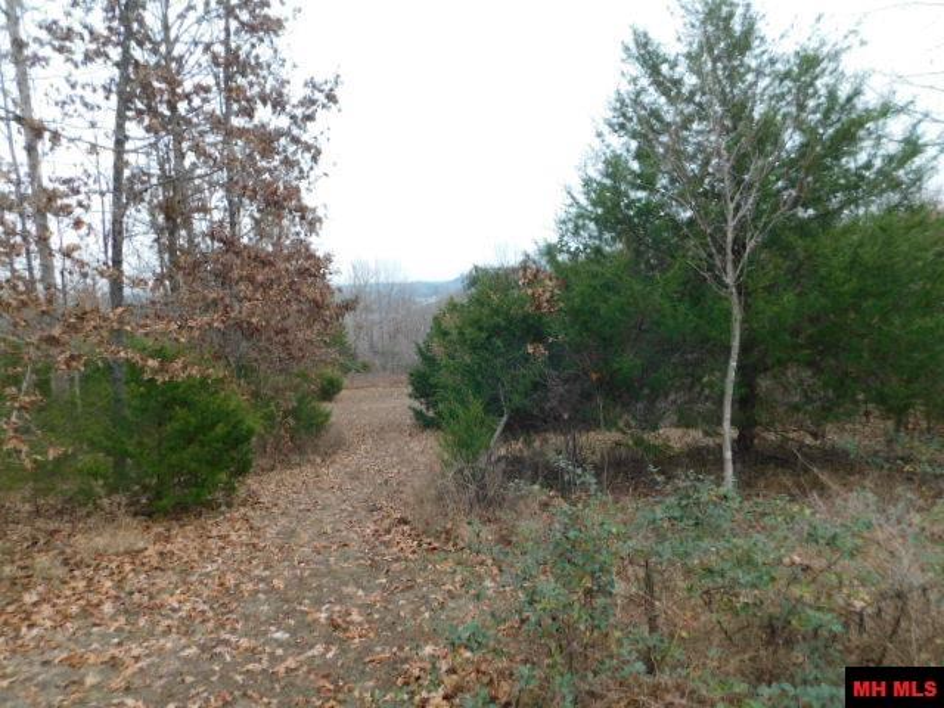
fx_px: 627
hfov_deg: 73.9
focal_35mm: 23
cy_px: 354
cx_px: 472
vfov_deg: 58.9
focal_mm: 4
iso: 125
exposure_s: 1/250
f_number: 3
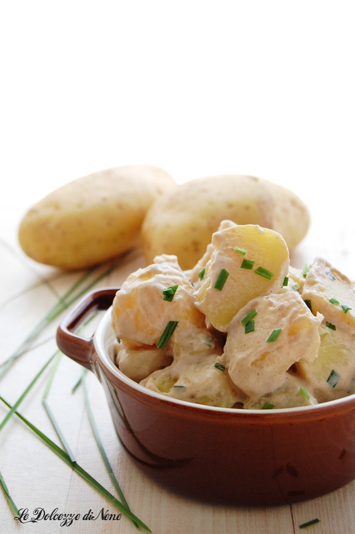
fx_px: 1022
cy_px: 267
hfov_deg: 19.7
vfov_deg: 29.3
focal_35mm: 69
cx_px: 178
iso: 360
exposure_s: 1/60
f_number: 8
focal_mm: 46
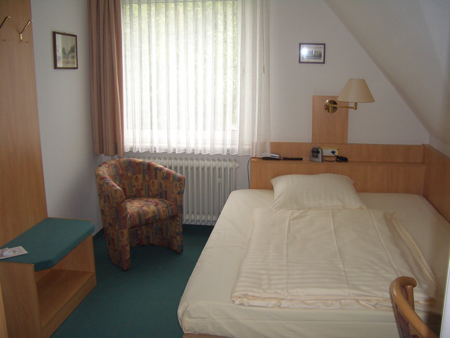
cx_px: 225
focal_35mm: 35
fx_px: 455
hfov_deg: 52.6
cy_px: 169
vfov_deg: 40.7
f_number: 2.6
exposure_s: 1/100
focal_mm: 5.8
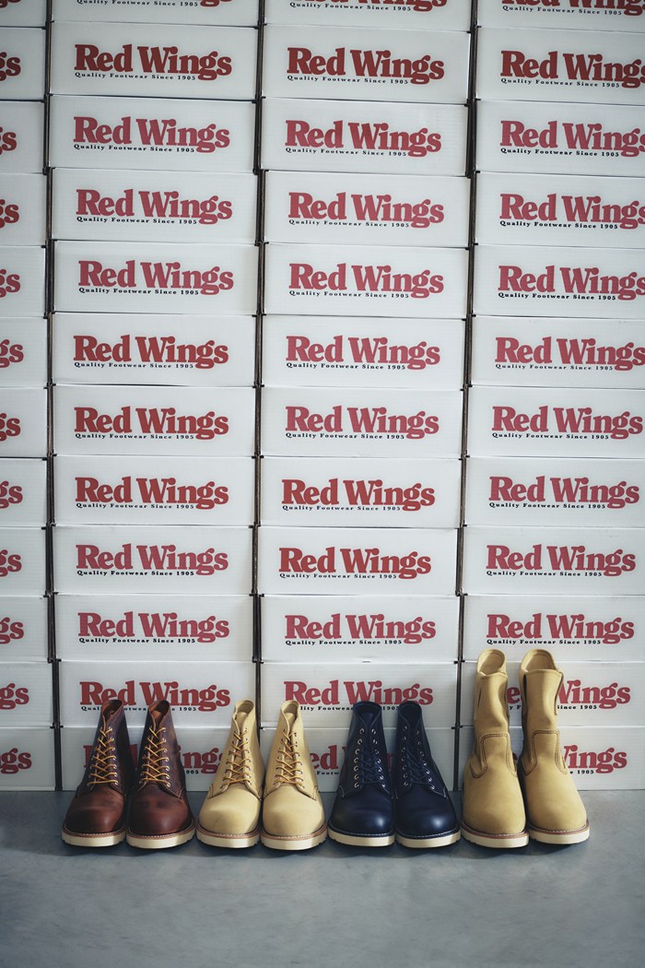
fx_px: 1344
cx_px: 322
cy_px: 484
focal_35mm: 50
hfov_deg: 27.0
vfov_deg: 39.6
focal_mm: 50
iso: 400
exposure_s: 1/125
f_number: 6.3
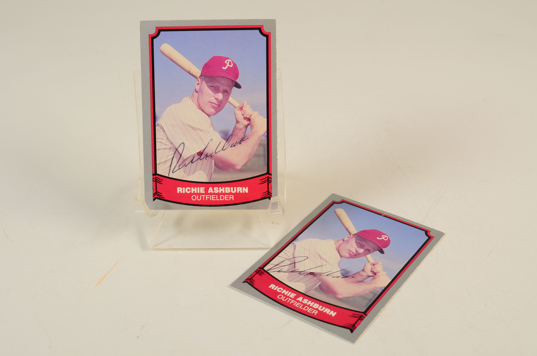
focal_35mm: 52
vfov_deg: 25.6
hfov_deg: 37.9
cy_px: 178
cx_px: 268
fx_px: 782
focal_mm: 35
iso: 200
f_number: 13
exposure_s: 1/160
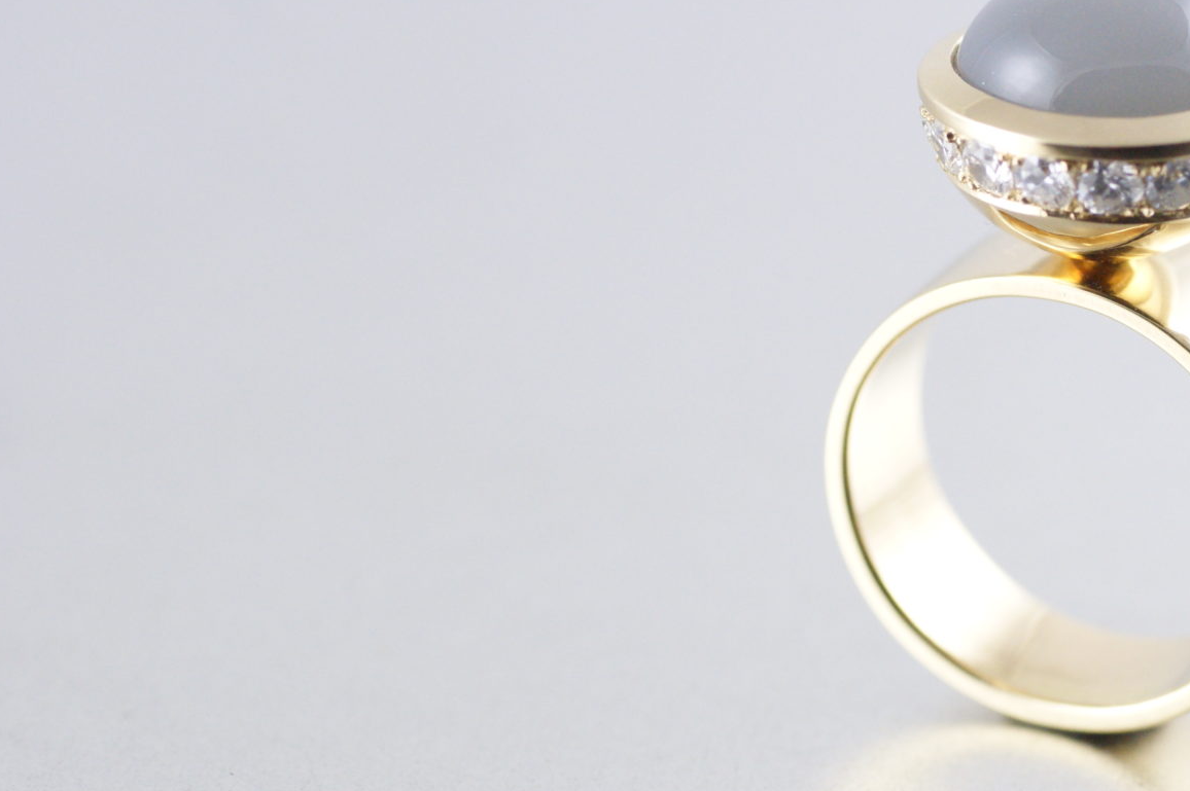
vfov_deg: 7.4
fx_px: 6144
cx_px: 1027
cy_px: 391
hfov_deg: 11.0
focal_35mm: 186
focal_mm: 70
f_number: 5.6
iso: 800
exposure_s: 1/320
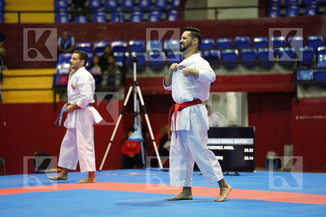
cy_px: 108
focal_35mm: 144
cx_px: 163
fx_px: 1304
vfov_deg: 9.5
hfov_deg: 14.3
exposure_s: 1/250
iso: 4000
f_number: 2.8
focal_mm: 144
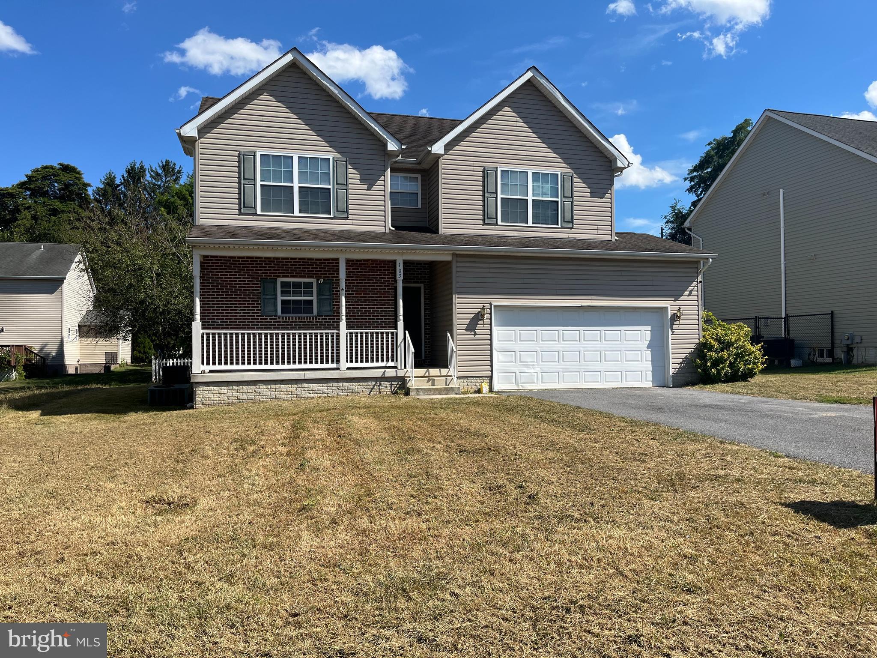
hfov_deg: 67.3
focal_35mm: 26
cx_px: 438
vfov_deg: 53.1
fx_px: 659
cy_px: 329
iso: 50
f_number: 1.6
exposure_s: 1/3413
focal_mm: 5.1
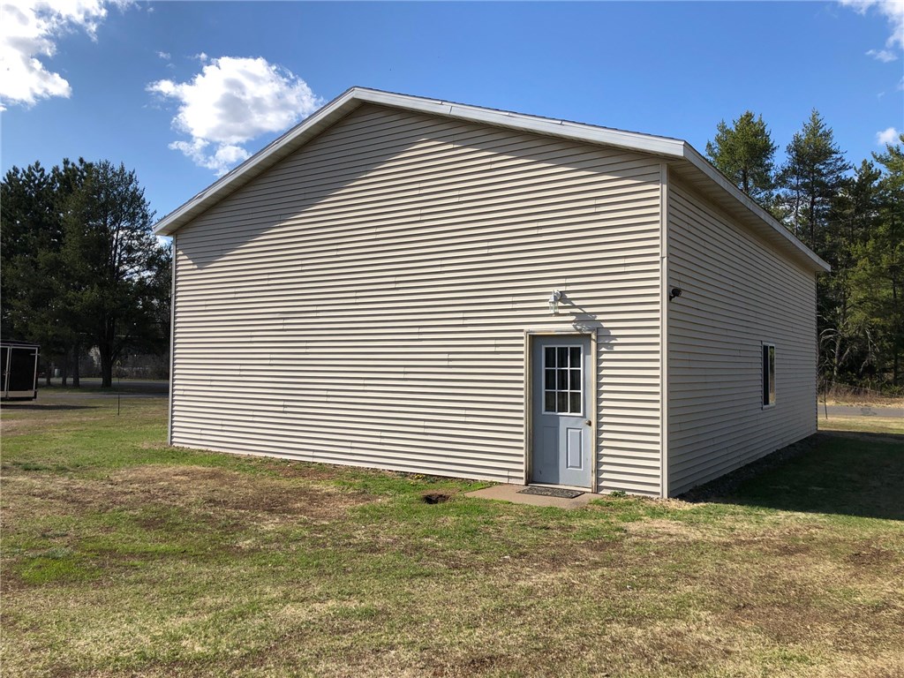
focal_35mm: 28
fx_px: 731
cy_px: 339
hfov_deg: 63.4
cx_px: 452
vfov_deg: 49.7
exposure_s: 1/1656
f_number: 1.8
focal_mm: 4
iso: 20
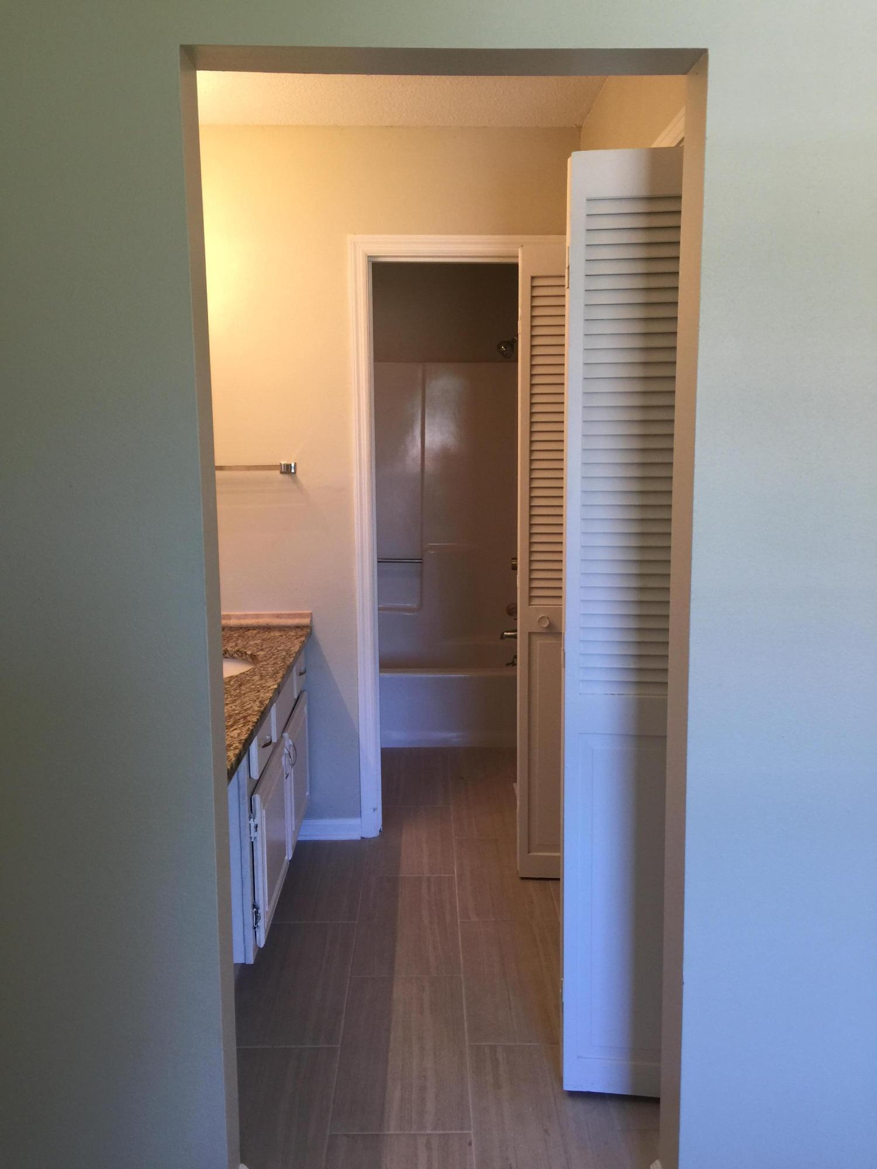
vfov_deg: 61.7
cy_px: 584
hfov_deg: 48.2
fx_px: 980
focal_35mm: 29
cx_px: 438
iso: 40
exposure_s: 1/30
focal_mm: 4.15
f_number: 2.2
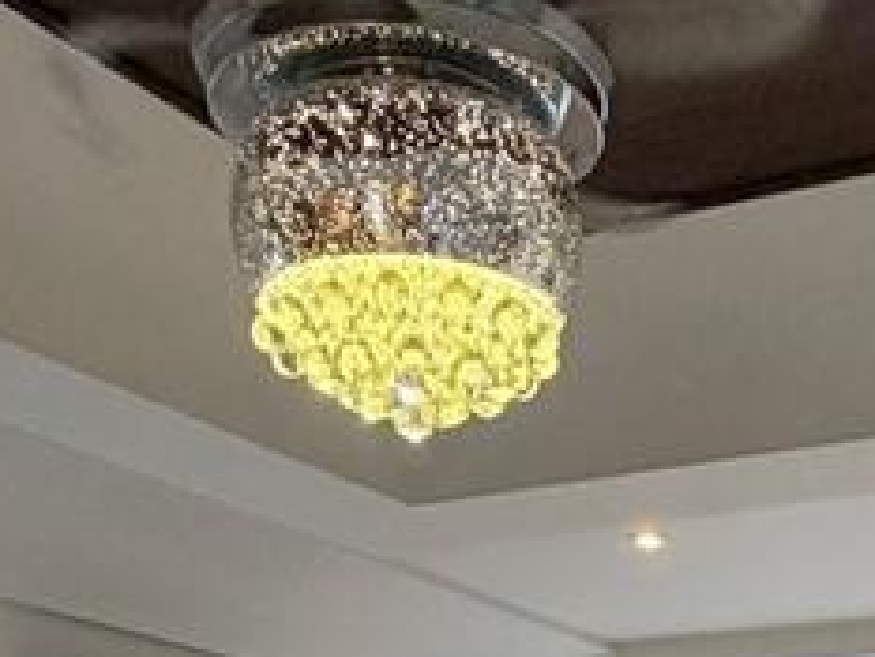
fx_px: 1821
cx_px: 804
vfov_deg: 17.0
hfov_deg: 26.1
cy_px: 1164
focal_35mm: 72
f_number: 2.2
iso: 250
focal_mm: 2.22
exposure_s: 1/120
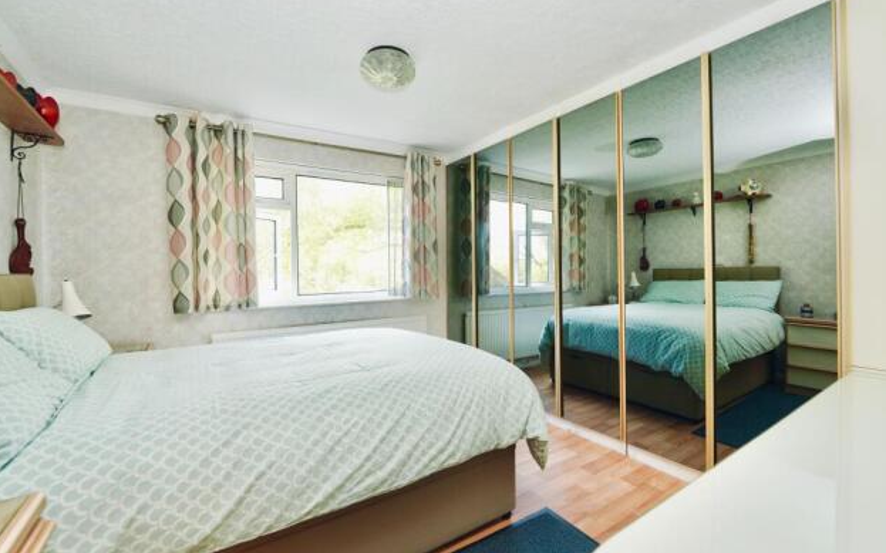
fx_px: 362
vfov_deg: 74.8
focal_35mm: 15
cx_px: 437
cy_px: 274
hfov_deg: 101.5
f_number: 4
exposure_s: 1/160
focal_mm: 14
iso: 1250
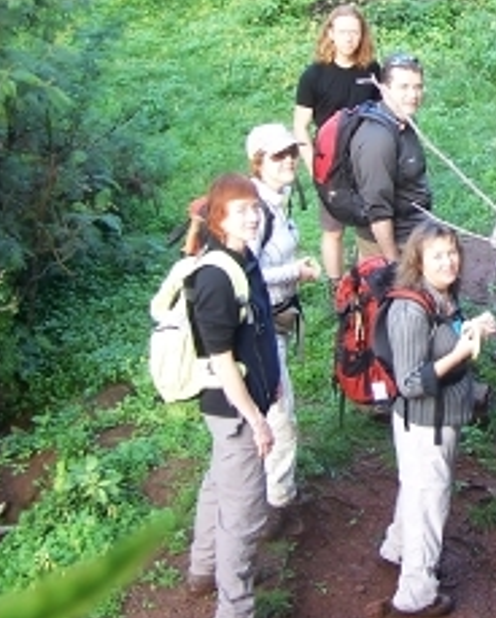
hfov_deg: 15.4
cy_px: 121
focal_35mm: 97
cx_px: 574
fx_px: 1775
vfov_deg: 19.5
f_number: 2.8
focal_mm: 6.3
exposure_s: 1/30
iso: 80
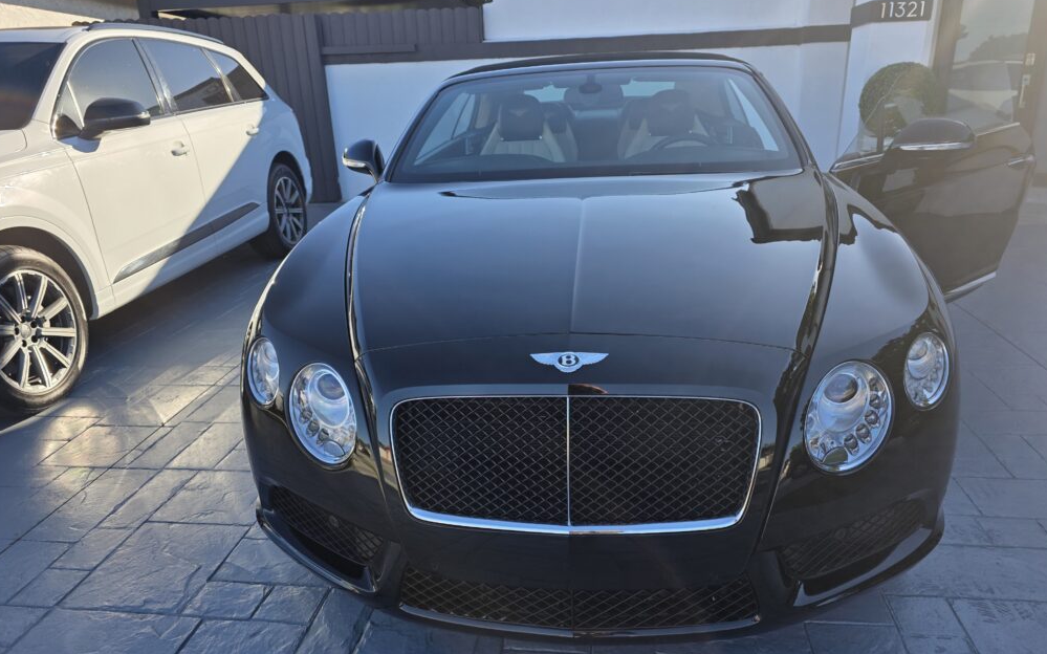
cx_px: 525
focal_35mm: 25
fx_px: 713
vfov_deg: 49.1
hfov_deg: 72.6
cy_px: 370
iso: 80
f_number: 1.7
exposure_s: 1/3273
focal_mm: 6.3
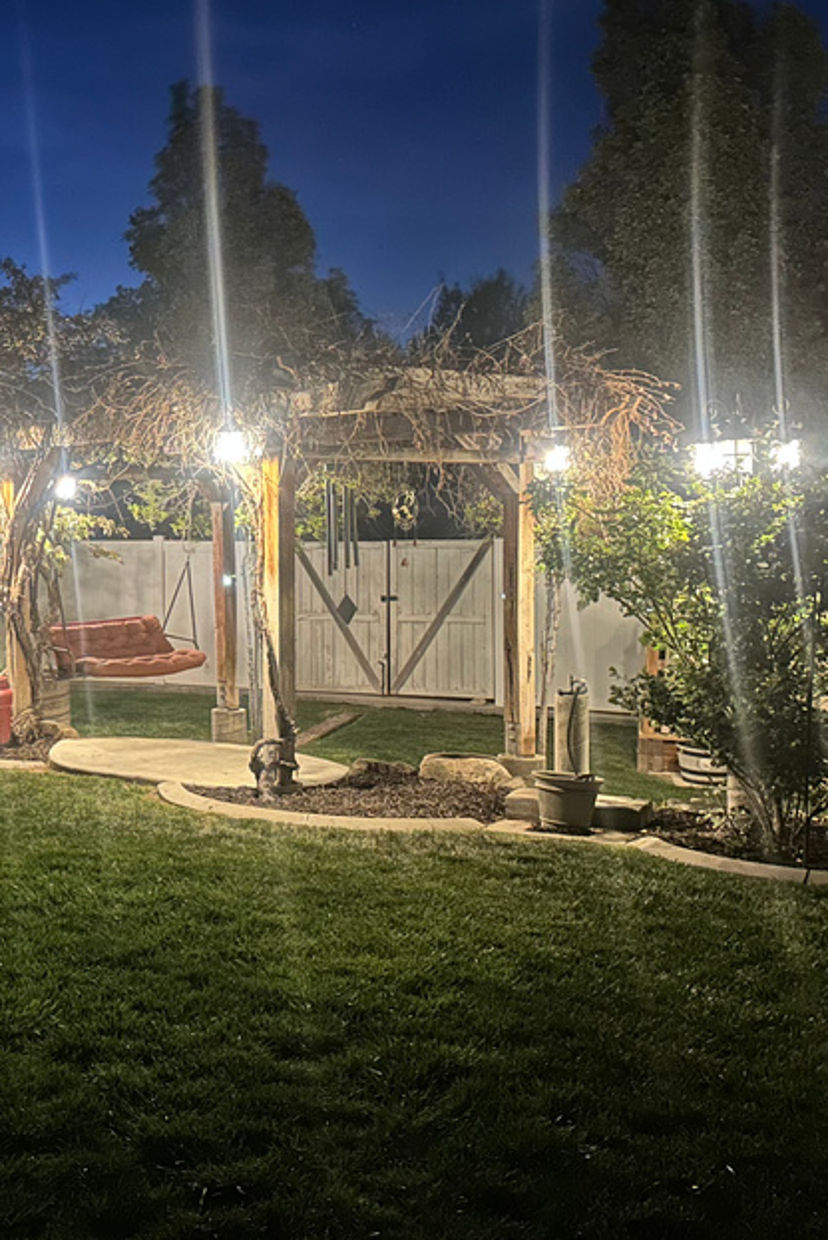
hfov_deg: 30.8
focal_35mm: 41
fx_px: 1413
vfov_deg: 47.3
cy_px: 567
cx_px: 46
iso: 1250
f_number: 1.78
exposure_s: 1/15
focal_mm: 6.86
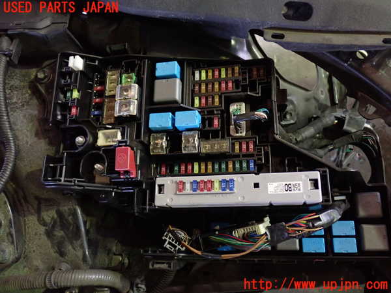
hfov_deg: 56.8
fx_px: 361
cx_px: 196
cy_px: 146
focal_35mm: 32
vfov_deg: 44.2
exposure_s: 1/20
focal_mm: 5.79
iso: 800
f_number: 2.4
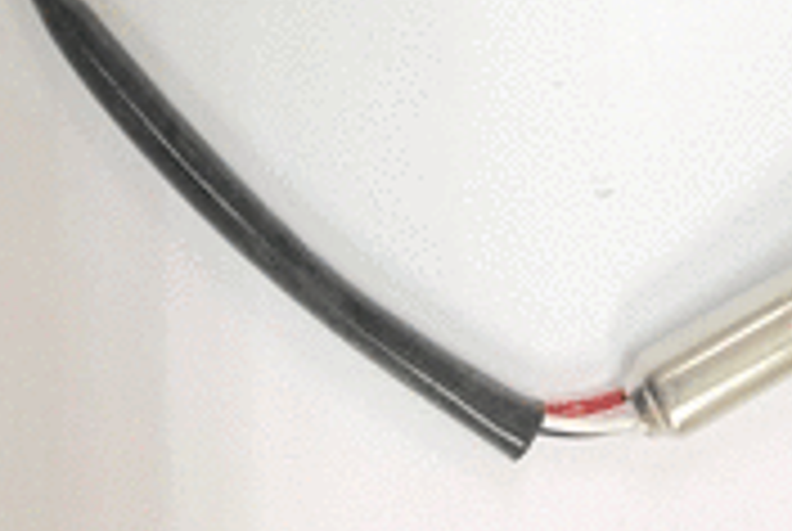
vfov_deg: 18.4
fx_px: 1454
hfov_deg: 30.2
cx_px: 540
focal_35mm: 66
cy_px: -266
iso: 32
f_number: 1.8
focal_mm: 3.99
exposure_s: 1/33
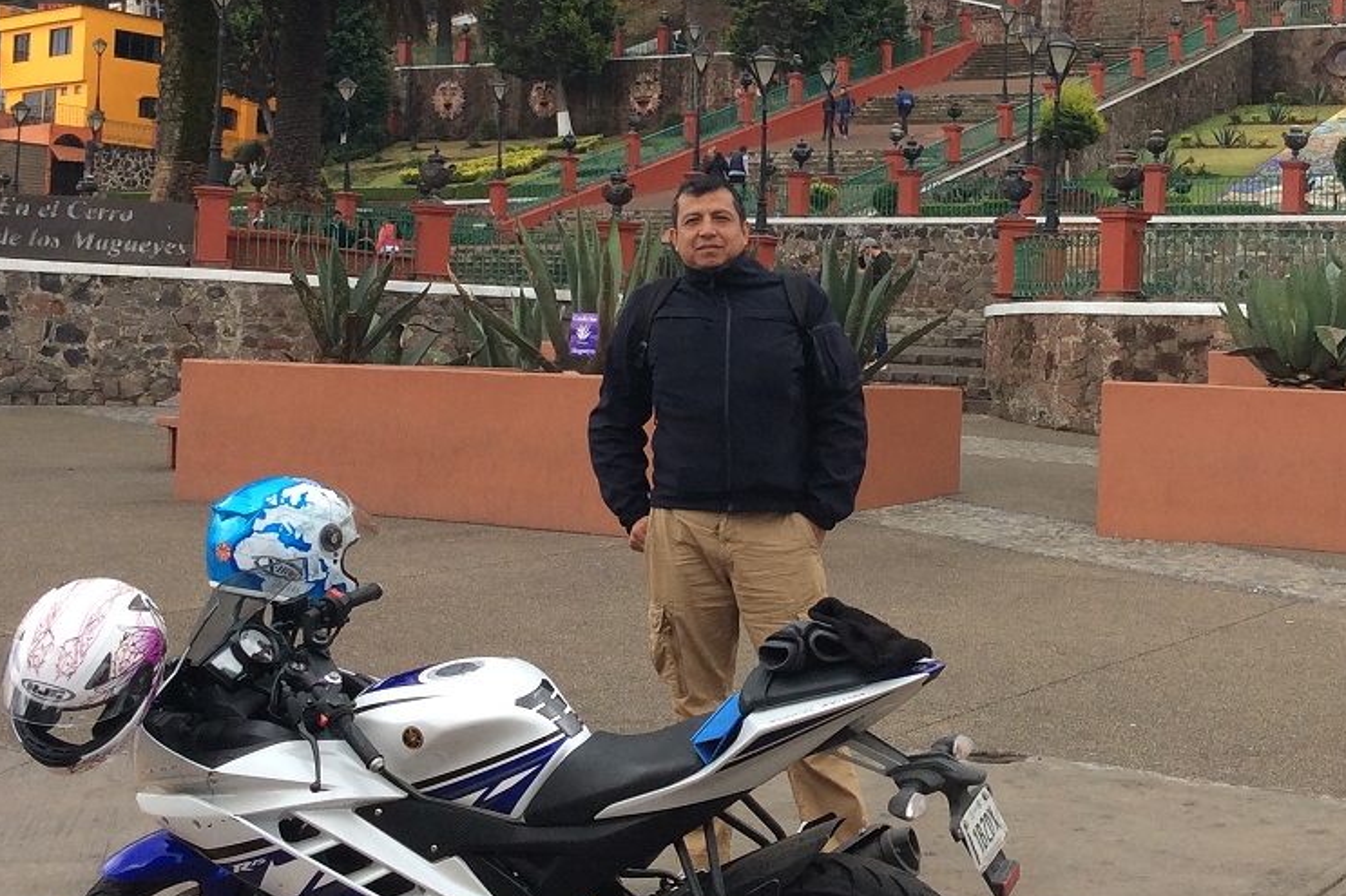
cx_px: 846
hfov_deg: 34.3
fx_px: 2168
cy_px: 286
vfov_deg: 23.2
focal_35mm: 58
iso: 32
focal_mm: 3.3
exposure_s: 1/287
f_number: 2.4
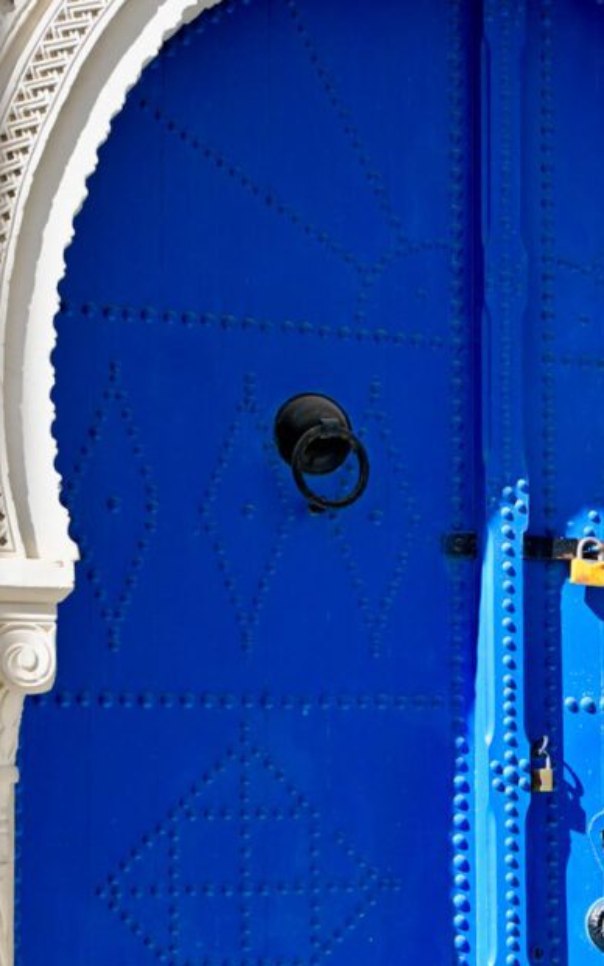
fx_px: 1712
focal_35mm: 65
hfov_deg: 19.7
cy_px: 756
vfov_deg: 30.8
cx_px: 530
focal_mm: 24
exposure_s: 1/250
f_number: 5
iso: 200
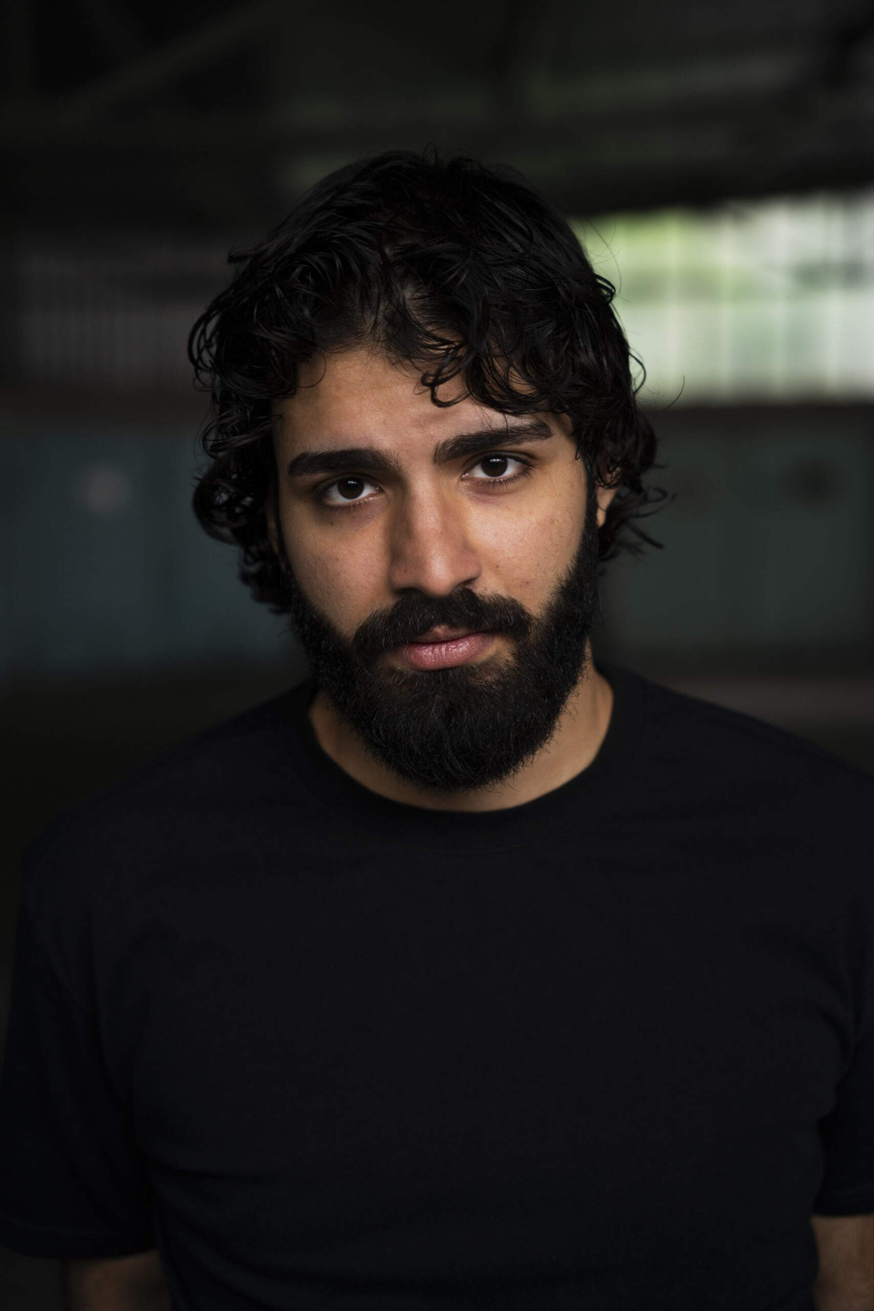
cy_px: 656
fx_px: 2549
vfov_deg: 28.8
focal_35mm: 70
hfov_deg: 19.5
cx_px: 437
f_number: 2.8
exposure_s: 1/80
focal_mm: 70
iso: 100
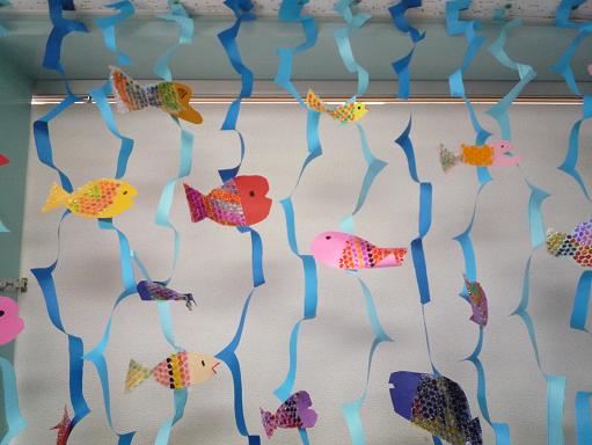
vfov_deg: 54.9
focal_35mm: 25
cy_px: 222
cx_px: 296
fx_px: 428
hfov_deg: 69.4
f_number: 2.8
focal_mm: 4.4
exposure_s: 1/20
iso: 400
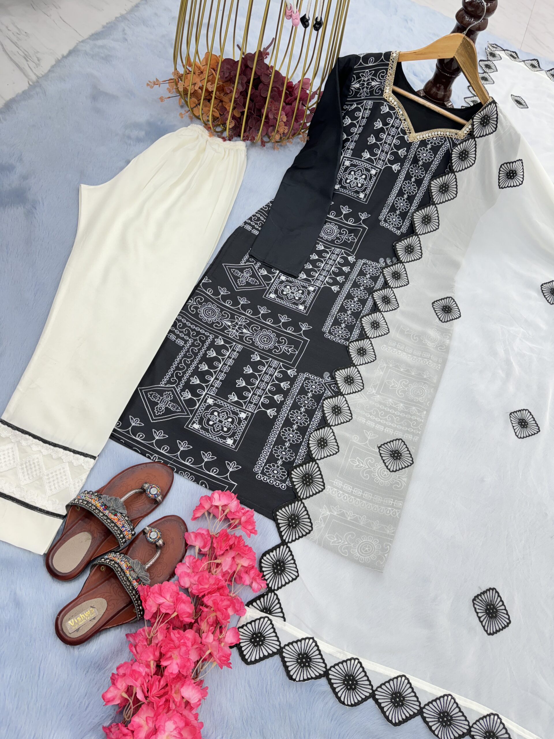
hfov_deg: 56.8
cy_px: 370
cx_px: 277
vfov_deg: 71.6
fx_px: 512
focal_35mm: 24
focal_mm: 6.76
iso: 64
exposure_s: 1/100
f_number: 1.78
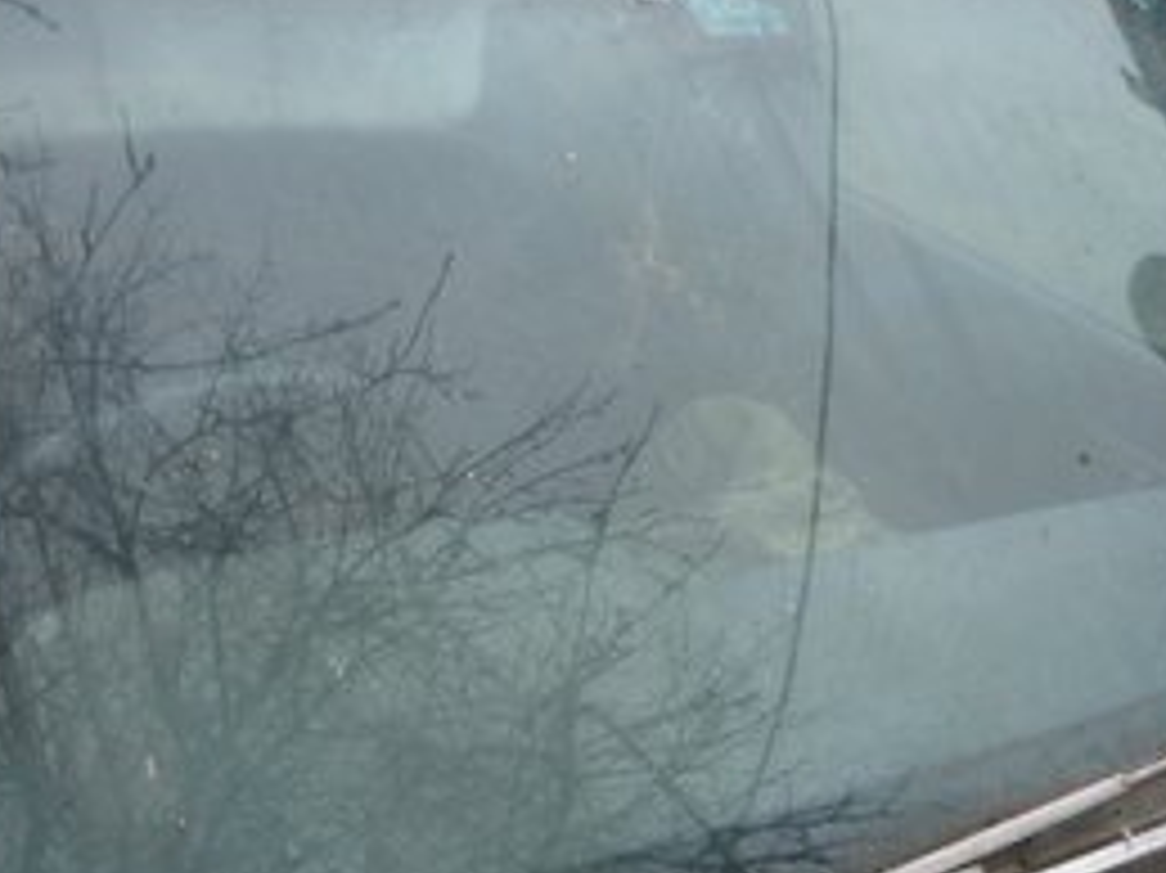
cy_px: 504
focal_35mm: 51
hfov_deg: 37.2
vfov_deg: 28.5
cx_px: 401
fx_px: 1717
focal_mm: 5.5
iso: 100
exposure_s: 1/125
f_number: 2.8
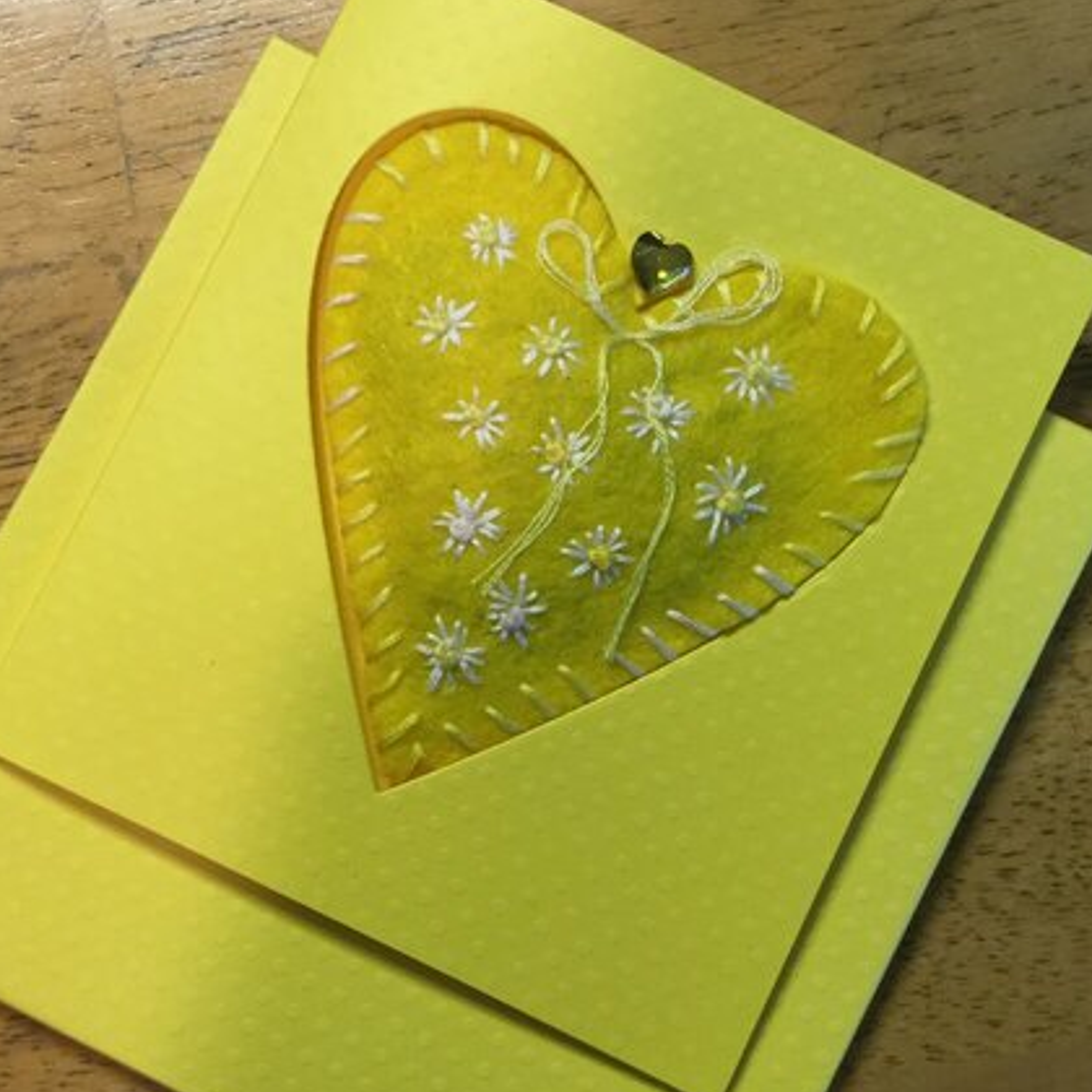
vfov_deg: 34.7
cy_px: 550
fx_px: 1749
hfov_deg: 34.7
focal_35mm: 49
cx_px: 507
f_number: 2.4
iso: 64
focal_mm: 3.3
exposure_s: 1/30
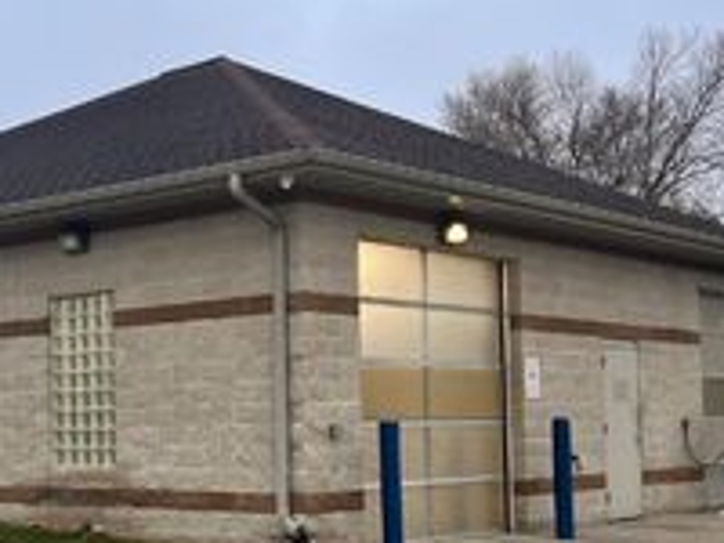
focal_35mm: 65
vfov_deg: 22.5
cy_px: 353
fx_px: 1359
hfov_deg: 29.4
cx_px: 181
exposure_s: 1/97
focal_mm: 5.7
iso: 64
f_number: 1.5
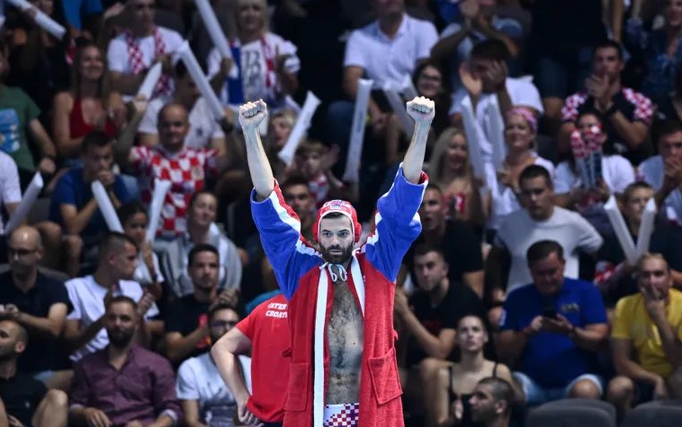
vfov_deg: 3.2
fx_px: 7603
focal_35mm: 409
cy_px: 224
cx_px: 341
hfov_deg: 5.1
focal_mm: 400
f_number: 4
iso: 4000
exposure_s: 1/1000
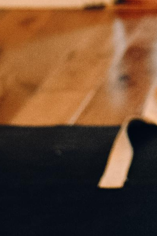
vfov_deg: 7.8
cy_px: -365
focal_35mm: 240
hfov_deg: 5.4
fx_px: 1571
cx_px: 439
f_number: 1.4
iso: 200
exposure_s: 1/80
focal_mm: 35
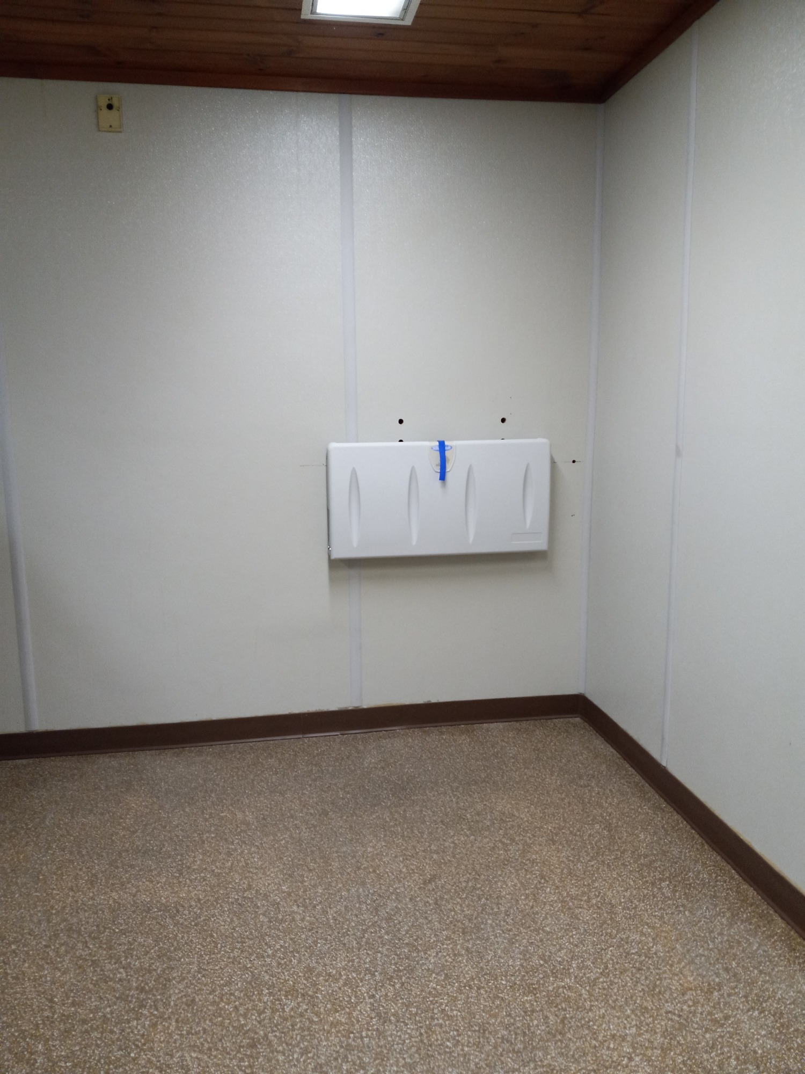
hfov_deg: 51.4
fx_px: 837
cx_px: 402
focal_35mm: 27
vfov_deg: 65.3
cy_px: 537
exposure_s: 1/40
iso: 250
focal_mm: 3.94
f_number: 1.8
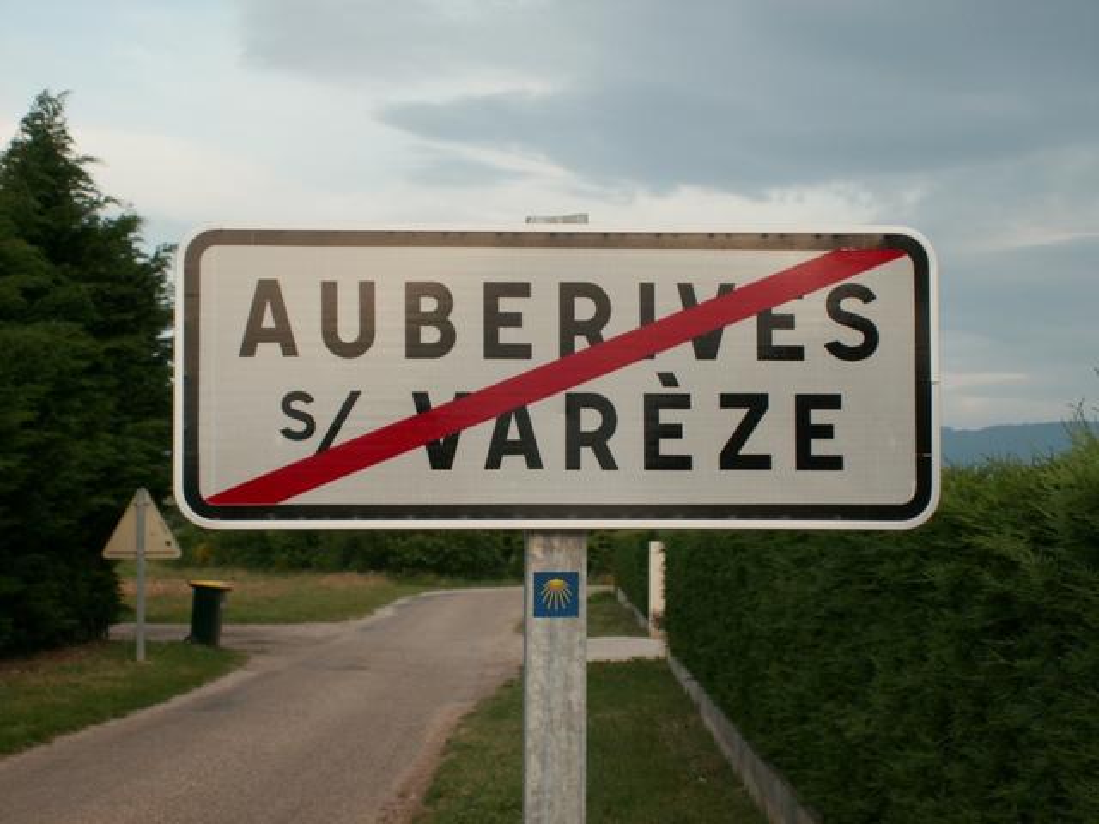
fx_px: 2191
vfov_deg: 21.3
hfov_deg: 28.2
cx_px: 550
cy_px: 412
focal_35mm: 69
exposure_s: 1/250
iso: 50
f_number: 3.2
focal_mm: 11.49
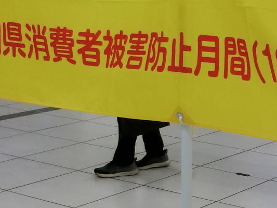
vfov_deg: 15.4
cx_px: 316
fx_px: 768
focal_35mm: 96
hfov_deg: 19.4
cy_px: 141
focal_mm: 4.5
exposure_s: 1/125
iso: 160
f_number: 3.5
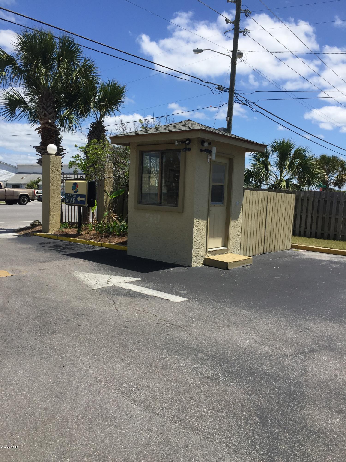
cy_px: 231
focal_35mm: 29
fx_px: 386
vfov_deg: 61.7
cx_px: 173
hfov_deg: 48.2
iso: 32
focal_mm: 4.15
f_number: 2.2
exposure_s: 1/2475
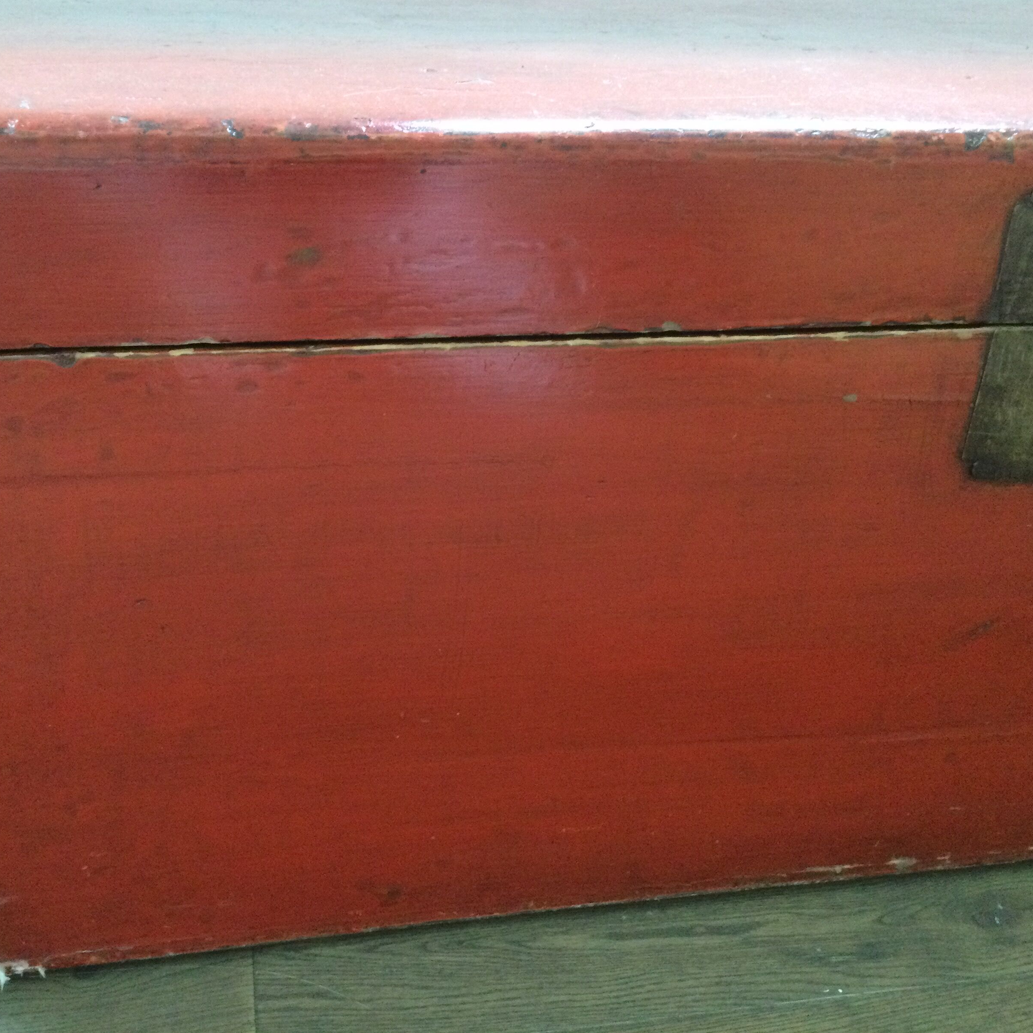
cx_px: 459
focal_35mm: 37
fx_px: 1249
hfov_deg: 44.9
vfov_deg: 44.9
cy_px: 515
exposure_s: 1/17
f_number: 2.4
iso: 400
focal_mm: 3.3
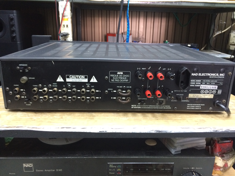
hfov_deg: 61.7
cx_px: 118
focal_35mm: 29
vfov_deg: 48.2
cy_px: 88
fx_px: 197
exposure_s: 1/25
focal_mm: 4.15
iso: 320
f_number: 2.2
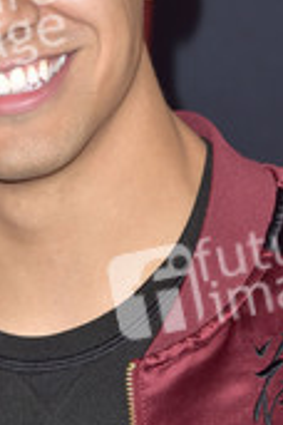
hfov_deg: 3.5
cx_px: 11
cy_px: 157
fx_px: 4681
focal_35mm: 397
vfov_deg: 5.2
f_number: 7.1
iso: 400
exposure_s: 1/250
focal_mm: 170
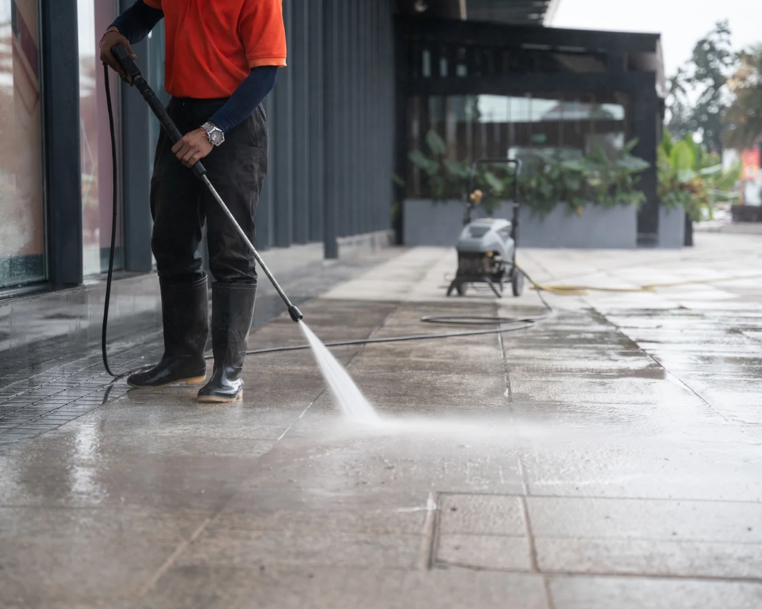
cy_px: 304
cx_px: 363
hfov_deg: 24.1
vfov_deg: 19.4
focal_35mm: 79
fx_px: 1781
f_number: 2.8
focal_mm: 70
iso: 200
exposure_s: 1/640
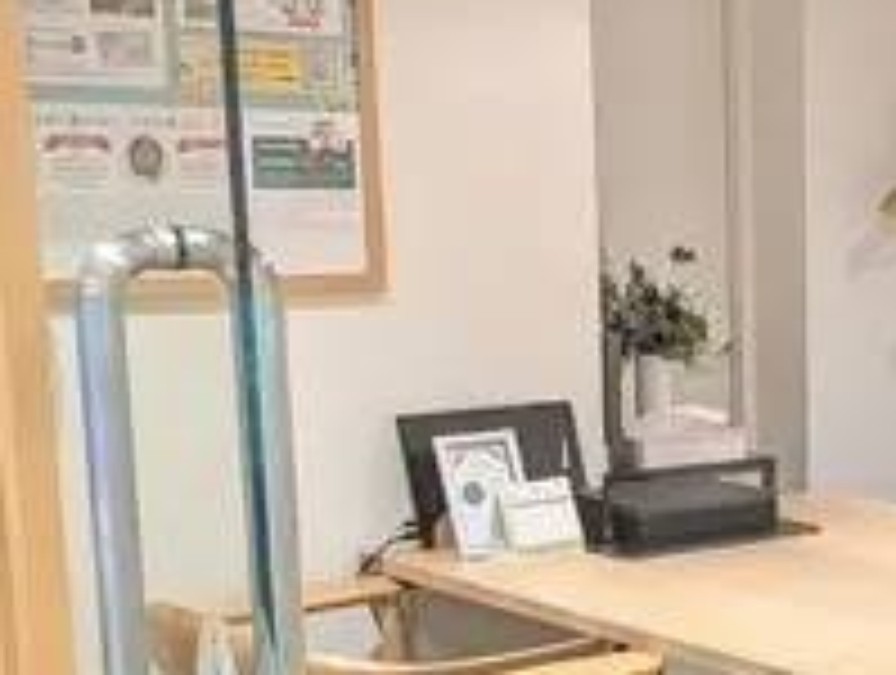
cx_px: 1045
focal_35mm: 77
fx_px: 1997
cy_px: 608
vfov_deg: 18.9
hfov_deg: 23.4
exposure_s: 1/100
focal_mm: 4.53
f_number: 1.7
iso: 226
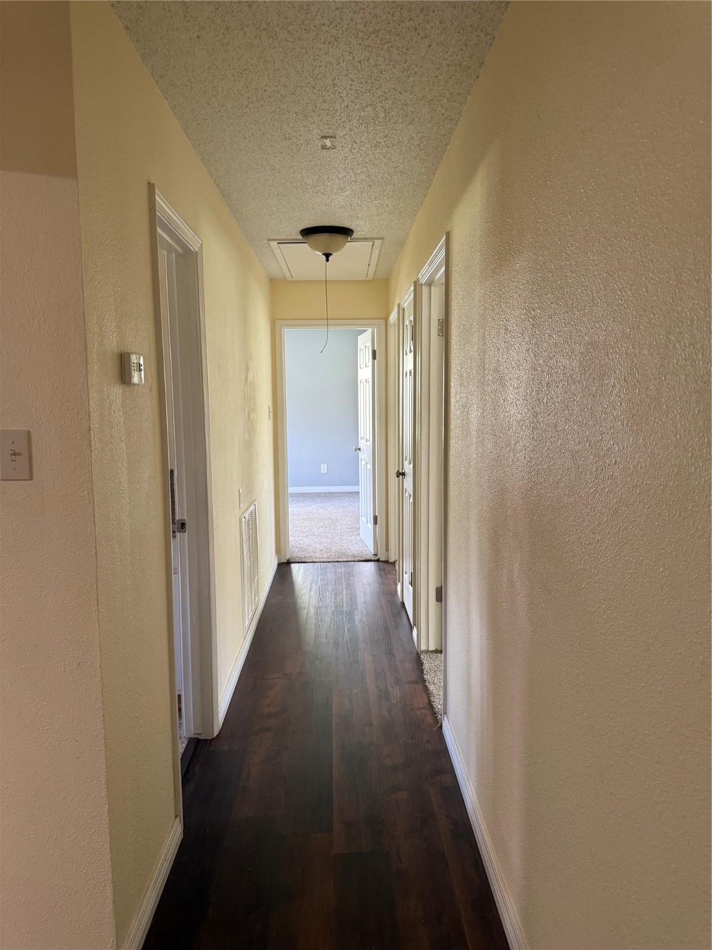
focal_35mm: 24
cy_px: 475
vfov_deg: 71.6
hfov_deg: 56.8
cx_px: 356
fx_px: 658
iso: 320
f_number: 1.78
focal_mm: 6.76
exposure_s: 1/60
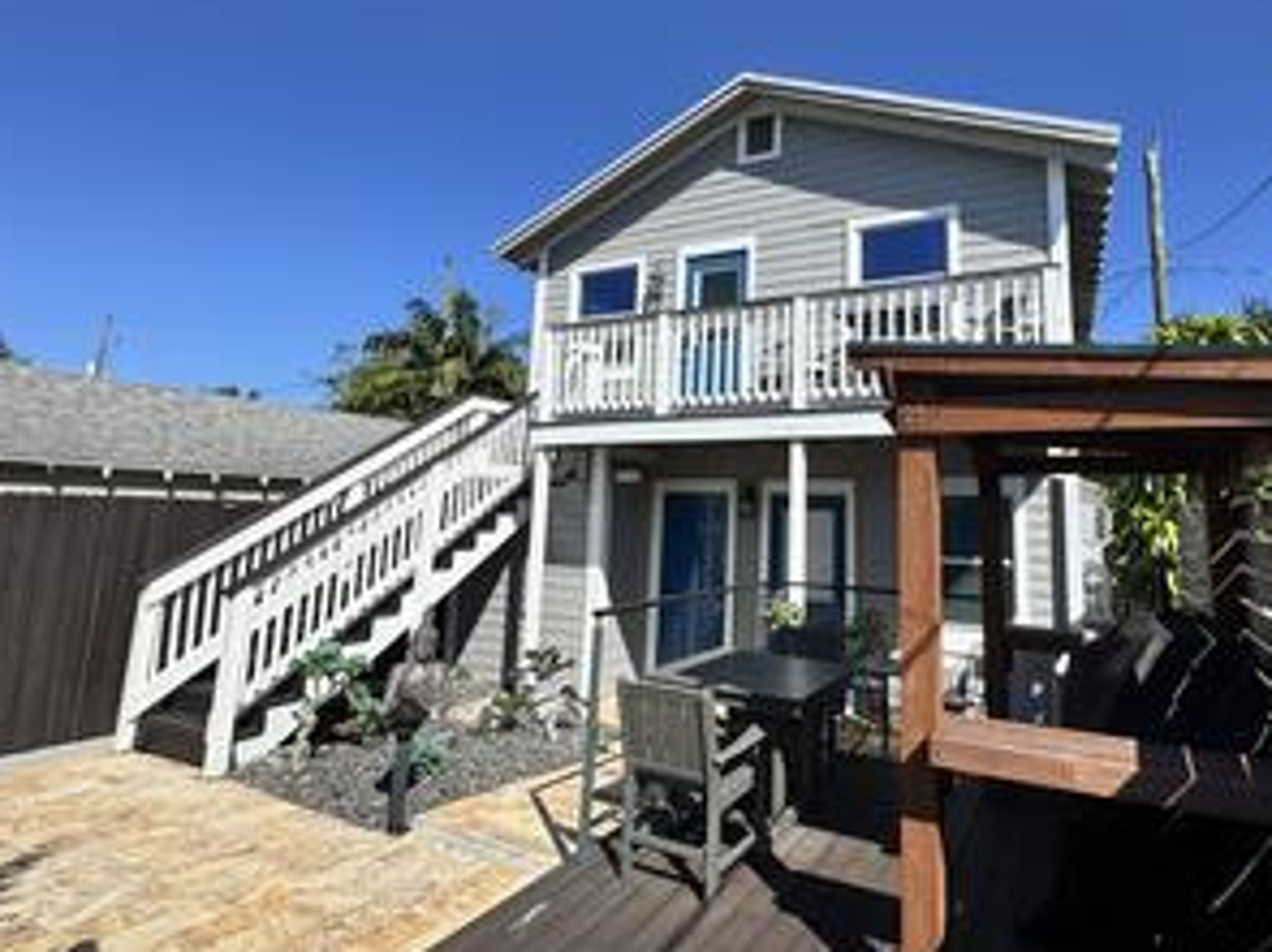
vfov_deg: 68.3
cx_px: 737
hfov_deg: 84.0
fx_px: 698
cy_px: 409
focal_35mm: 19
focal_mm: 2.22
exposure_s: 1/2674
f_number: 2.2
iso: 50
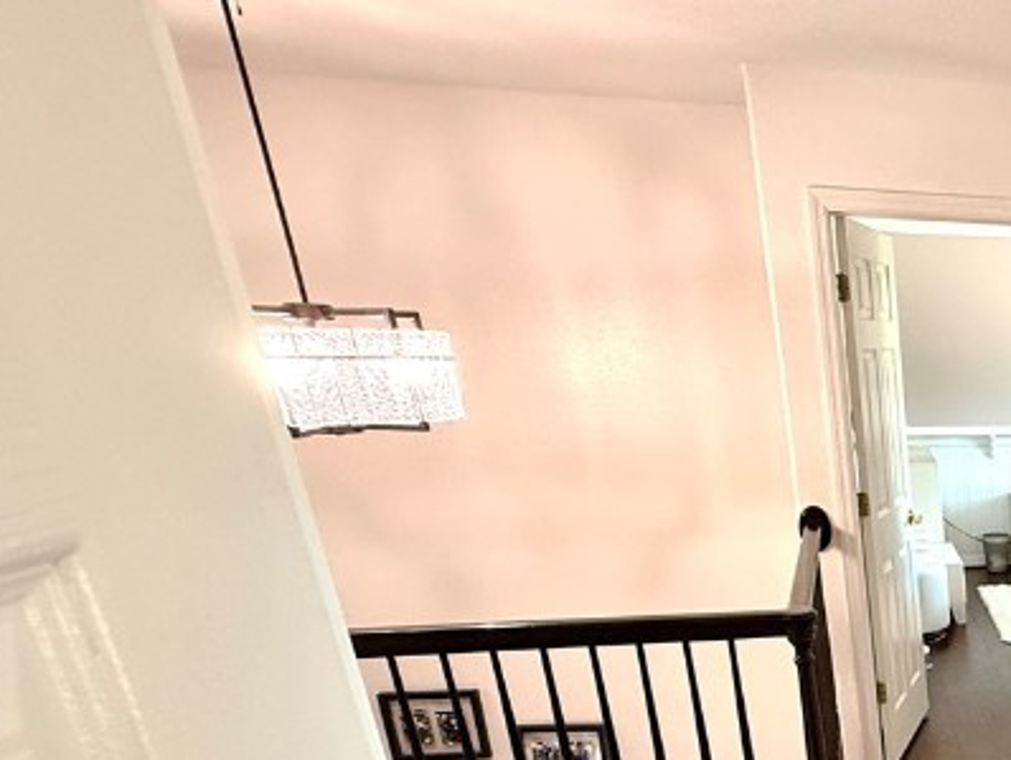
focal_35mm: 36
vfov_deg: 35.6
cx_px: 1181
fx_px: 1052
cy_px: 770
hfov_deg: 39.1
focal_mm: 2.22
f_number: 2.2
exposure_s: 1/60
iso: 200
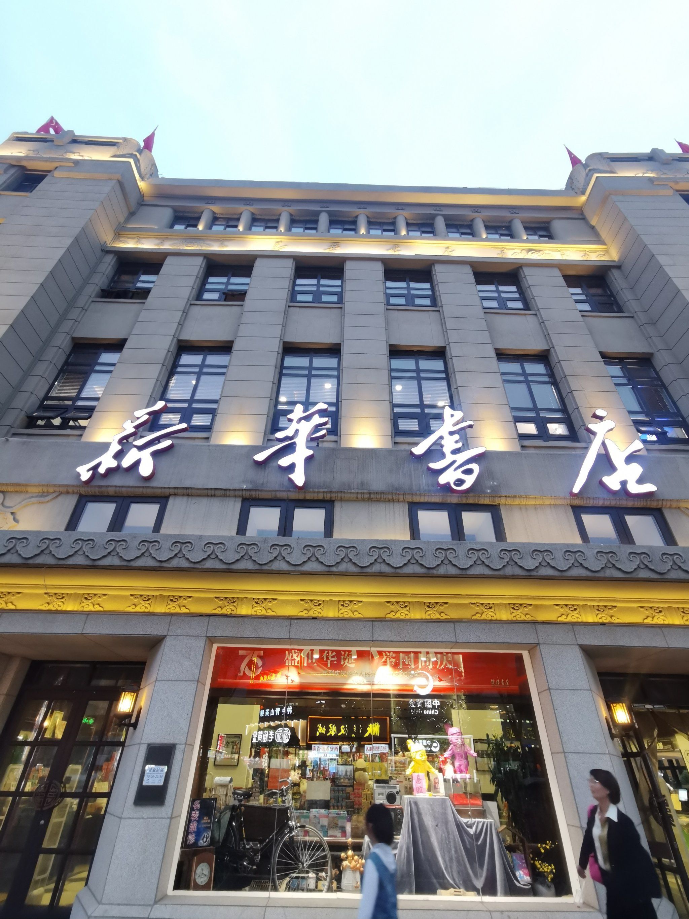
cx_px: 344
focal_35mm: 17
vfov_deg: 91.0
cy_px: 460
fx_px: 451
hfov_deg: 74.7
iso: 250
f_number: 2.2
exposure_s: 1/50
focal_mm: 2.26
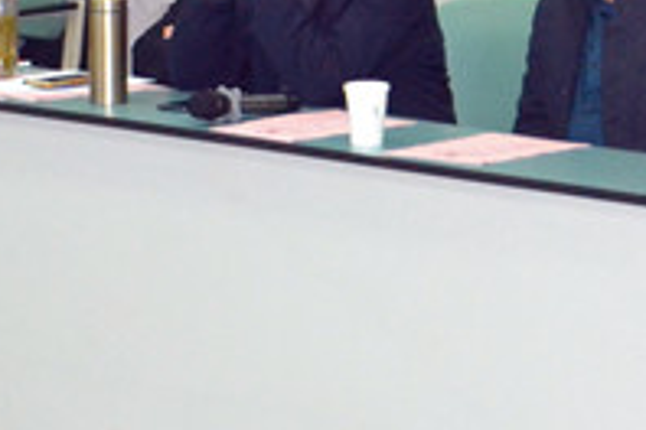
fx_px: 4163
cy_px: -466
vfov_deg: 5.8
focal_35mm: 232
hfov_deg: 8.9
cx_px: 372
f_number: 5
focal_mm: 34
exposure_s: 1/60
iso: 2200
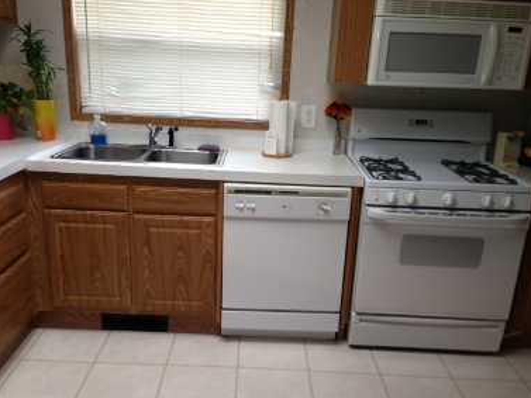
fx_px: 537
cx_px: 256
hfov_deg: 52.6
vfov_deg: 40.7
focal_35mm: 35
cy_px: 207
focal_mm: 4.13
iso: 50
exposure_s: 1/20
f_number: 2.4
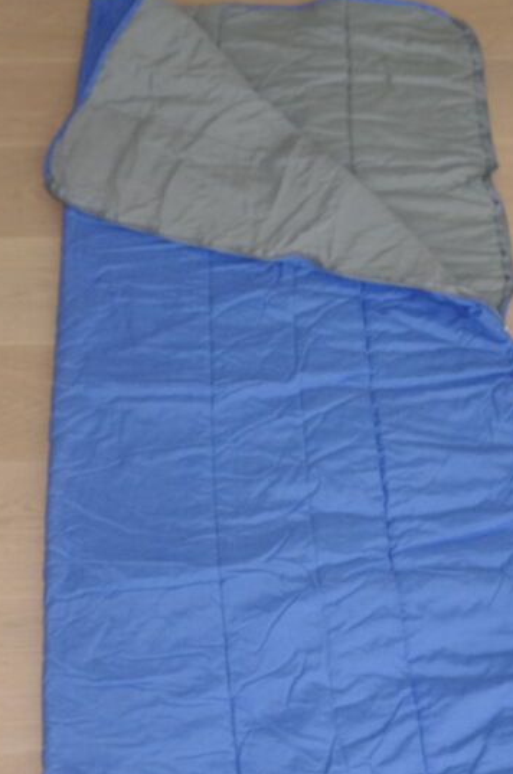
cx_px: 303
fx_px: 1416
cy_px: 435
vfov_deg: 30.5
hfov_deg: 20.5
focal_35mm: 66
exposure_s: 1/25
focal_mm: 32.5
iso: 1600
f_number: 7.1
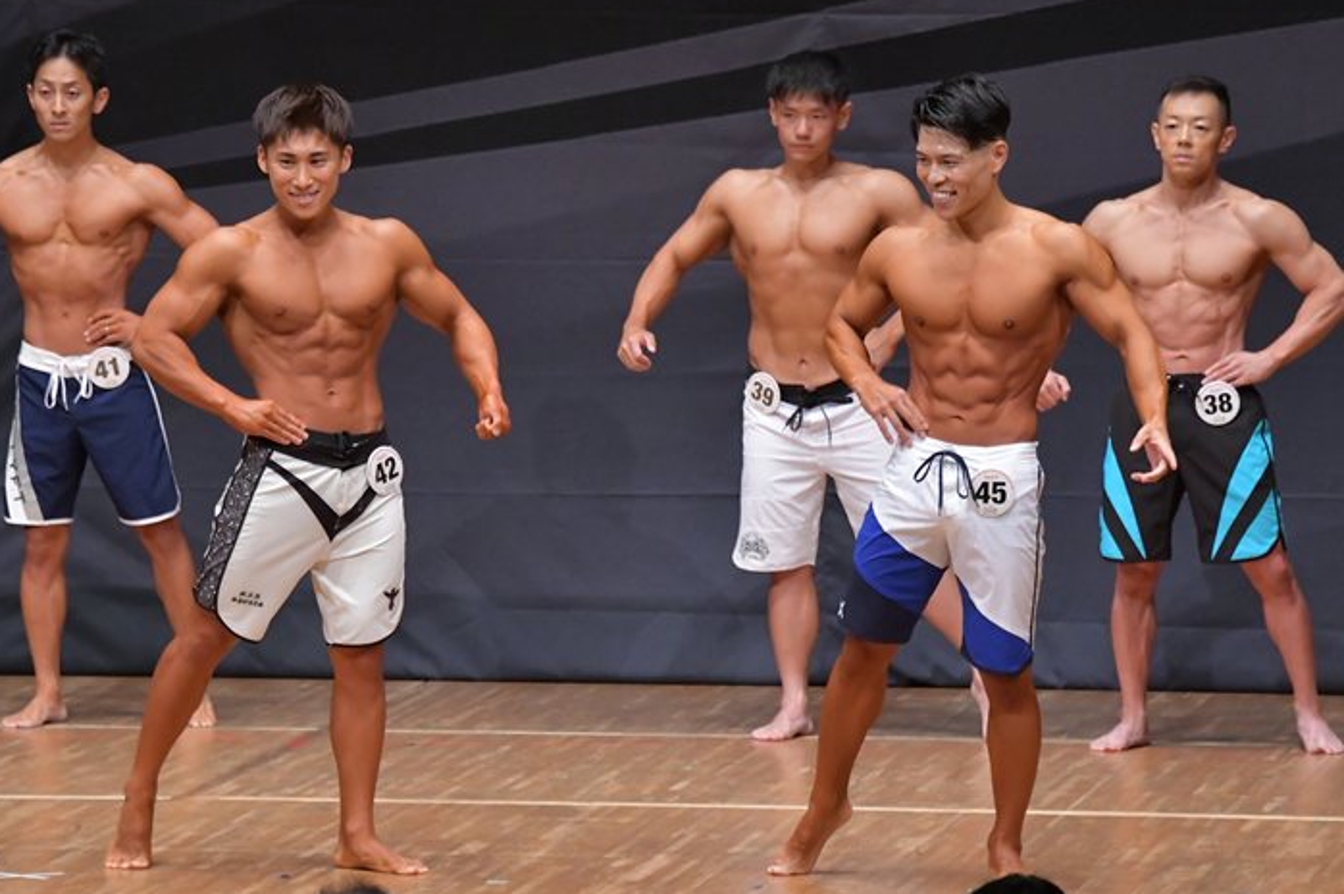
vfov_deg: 4.6
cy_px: 474
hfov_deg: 6.9
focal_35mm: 300
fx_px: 11189
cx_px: 642
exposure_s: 1/400
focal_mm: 180
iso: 6400
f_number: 5.6
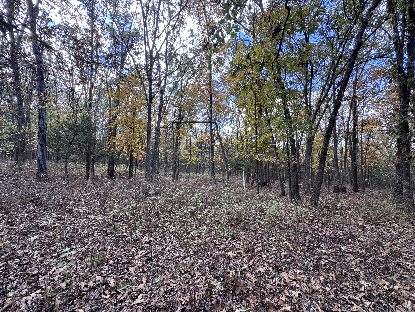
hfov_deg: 102.1
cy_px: 156
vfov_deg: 85.7
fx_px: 168
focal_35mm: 14
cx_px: 208
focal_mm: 2.22
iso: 80
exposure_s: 1/99
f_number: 2.2
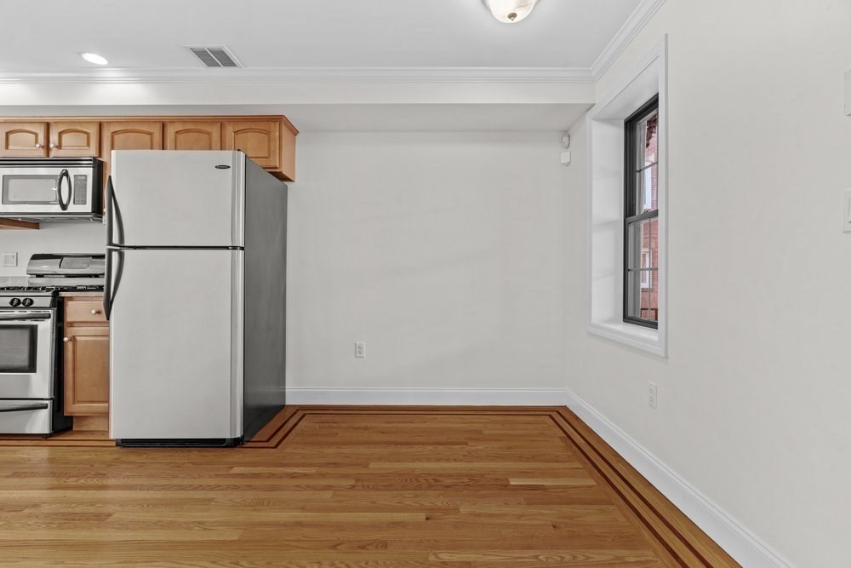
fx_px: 378
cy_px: 284
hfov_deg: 96.7
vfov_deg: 73.8
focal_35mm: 16
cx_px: 426
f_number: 8
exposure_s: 1/1.67
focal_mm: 16
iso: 200
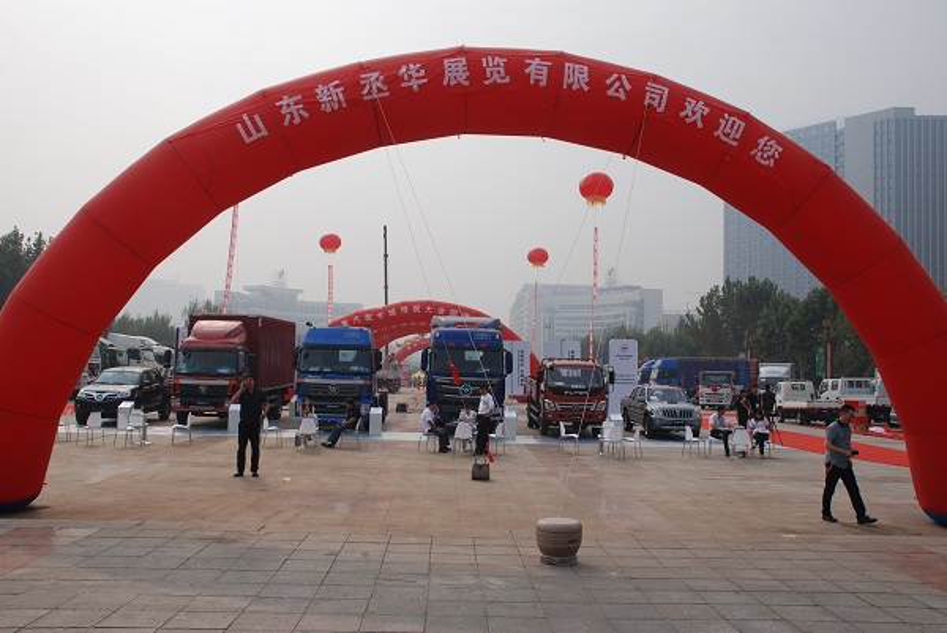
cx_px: 474
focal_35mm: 33
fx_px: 869
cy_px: 316
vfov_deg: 40.0
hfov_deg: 57.2
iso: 100
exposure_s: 1/250
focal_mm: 22
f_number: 8
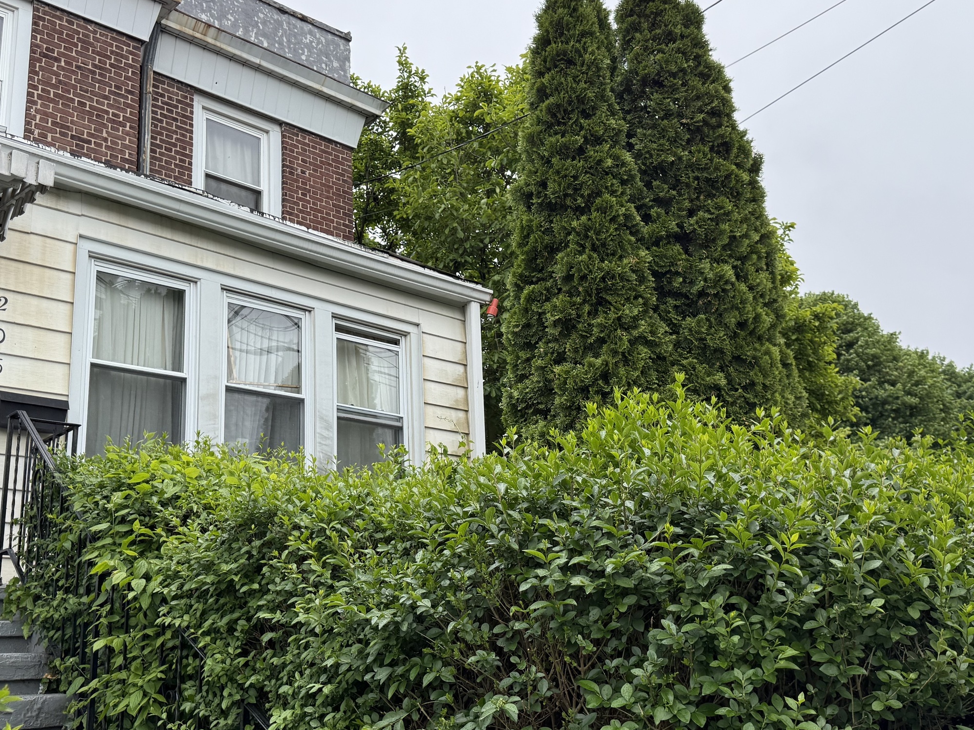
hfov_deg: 50.1
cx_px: 480
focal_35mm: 37
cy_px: 373
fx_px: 1041
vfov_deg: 38.7
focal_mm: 6.76
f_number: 1.78
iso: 100
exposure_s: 1/1314
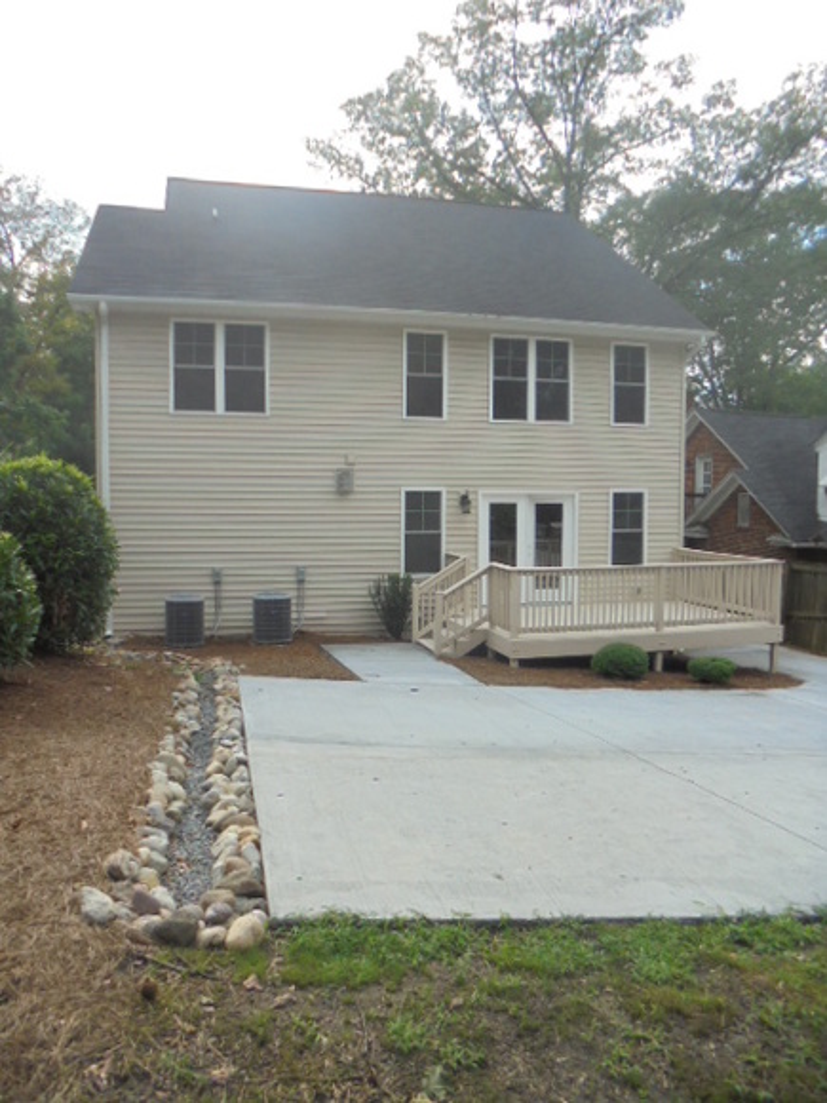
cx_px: 414
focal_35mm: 26
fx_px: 828
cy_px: 552
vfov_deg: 67.3
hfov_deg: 53.1
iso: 100
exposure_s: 1/400
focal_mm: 4.6
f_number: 3.5
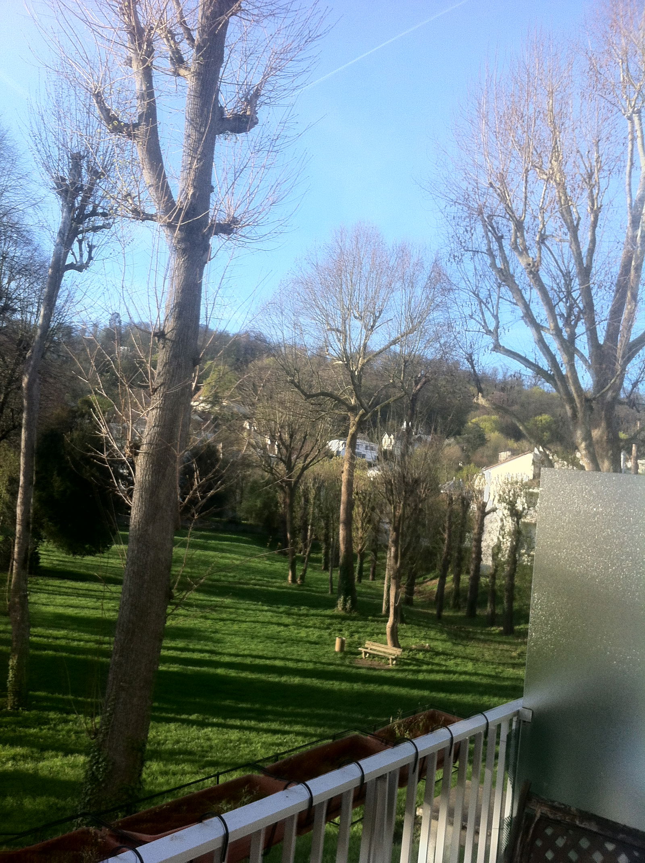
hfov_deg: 40.6
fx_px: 872
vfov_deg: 52.7
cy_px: 432
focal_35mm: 35
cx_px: 322
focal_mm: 3.85
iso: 80
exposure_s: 1/382
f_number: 2.8
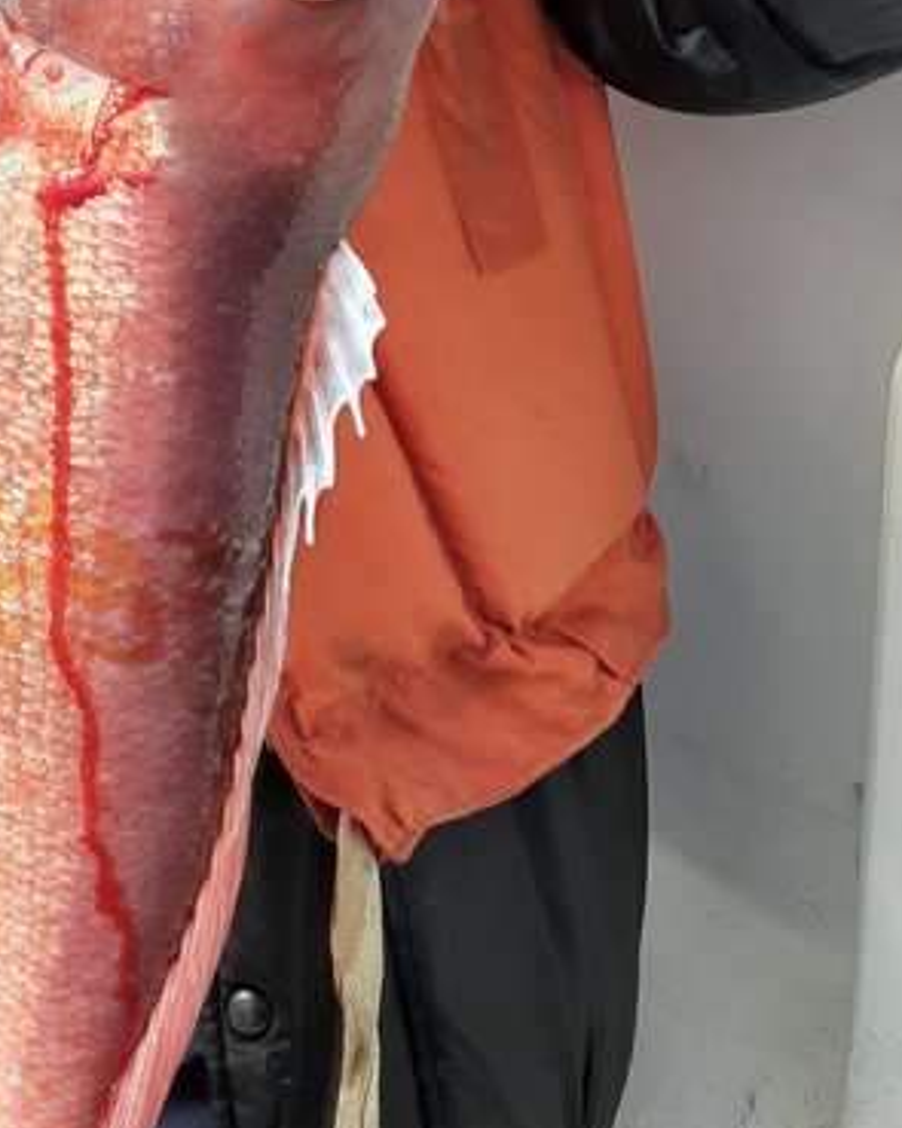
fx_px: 2036
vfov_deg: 29.0
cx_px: 217
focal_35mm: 61
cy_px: 9
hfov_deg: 24.7
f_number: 1.9
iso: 40
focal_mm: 2.91
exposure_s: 1/1153
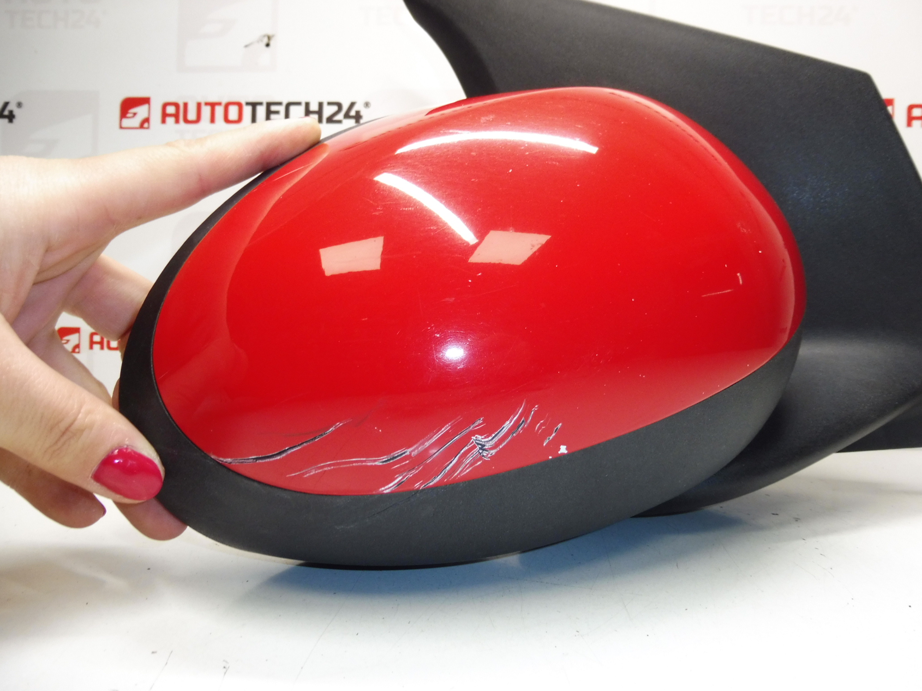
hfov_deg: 71.6
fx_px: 639
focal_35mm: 24
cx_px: 461
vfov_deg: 56.8
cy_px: 346
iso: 200
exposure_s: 1/60
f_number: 3.5
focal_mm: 4.3
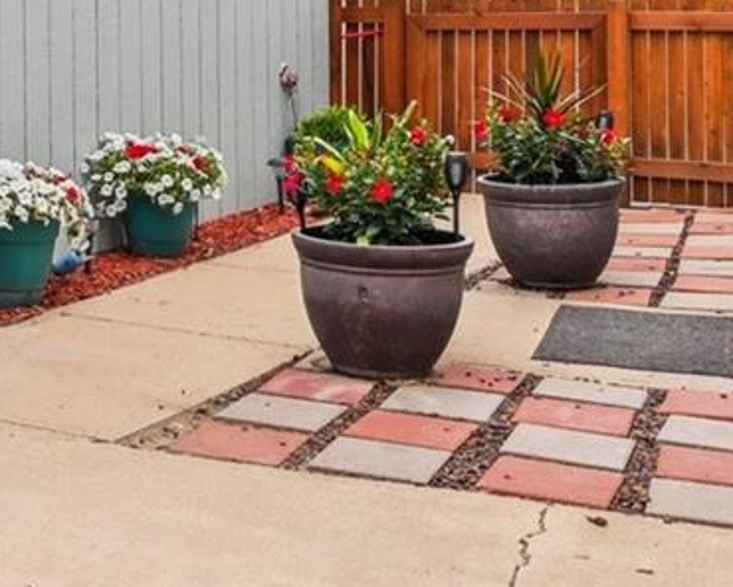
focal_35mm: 75
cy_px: -67
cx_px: -103
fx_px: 1628
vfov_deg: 19.5
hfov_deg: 23.6
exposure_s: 1/100
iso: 400
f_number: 10
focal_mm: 18.5
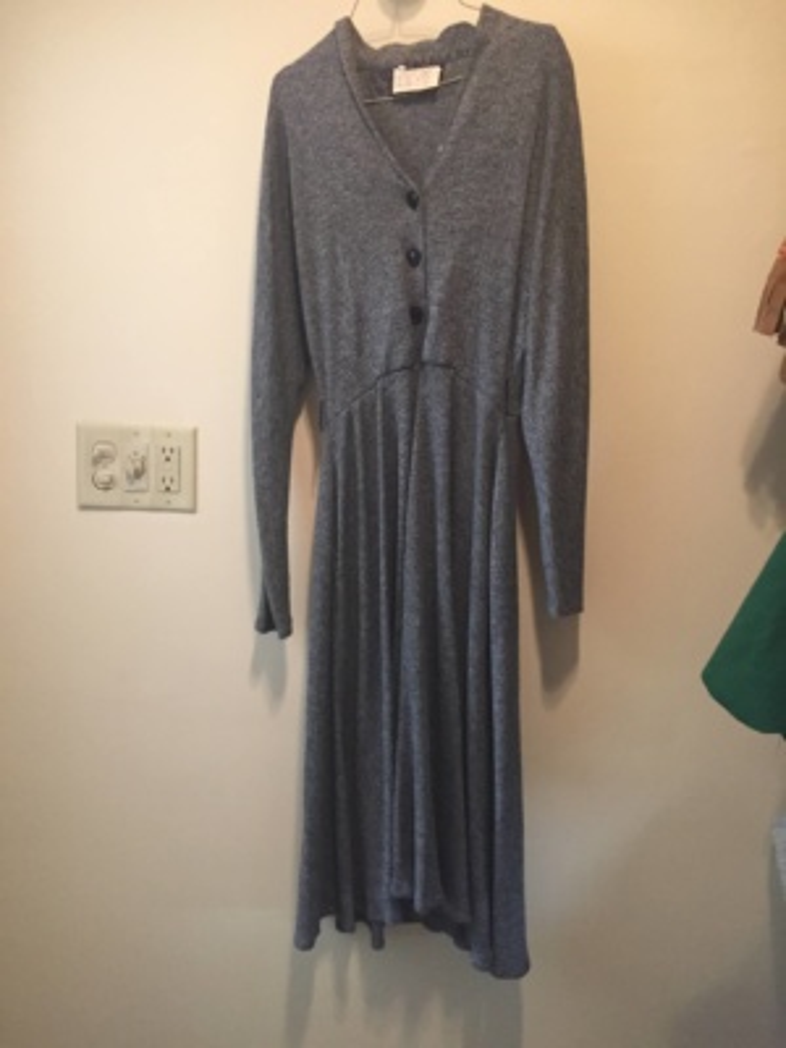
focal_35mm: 29
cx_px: 393
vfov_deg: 61.7
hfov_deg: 48.2
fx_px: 878
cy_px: 524
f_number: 2.2
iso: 250
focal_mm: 4.15
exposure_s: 1/30
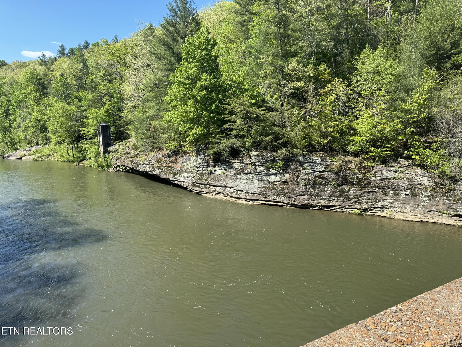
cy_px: 174
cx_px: 231
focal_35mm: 24
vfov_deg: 56.8
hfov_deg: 71.6
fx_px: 320
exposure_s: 1/1980
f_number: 1.78
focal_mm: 6.76
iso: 80
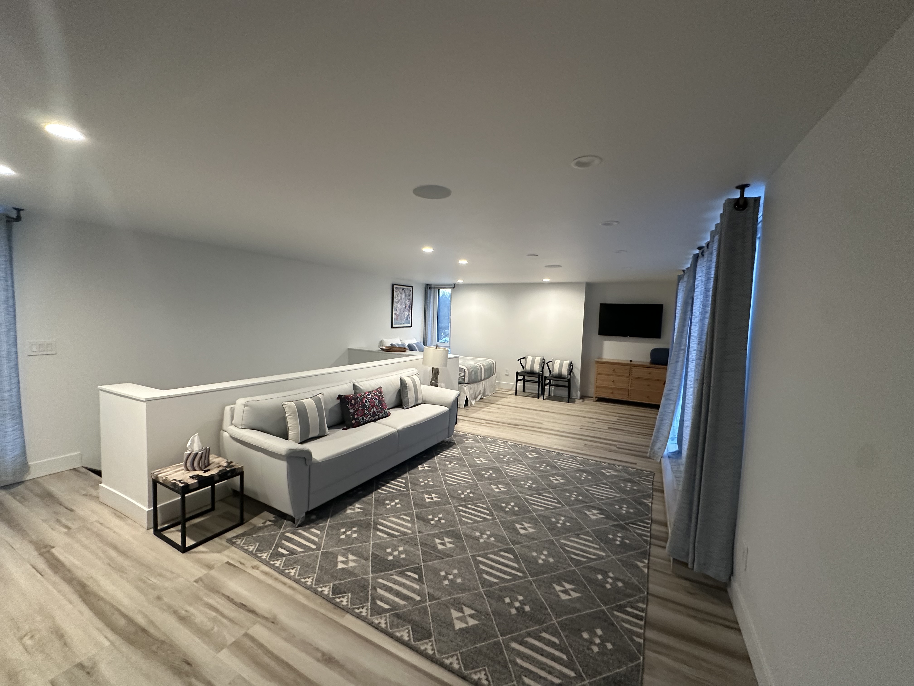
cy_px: 343
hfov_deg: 102.1
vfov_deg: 85.7
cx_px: 457
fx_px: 370
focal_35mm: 14
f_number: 2.2
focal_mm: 2.22
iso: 400
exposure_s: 1/60
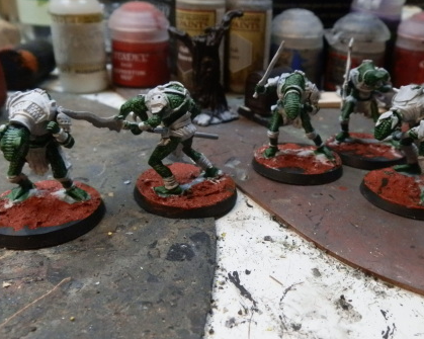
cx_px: 251
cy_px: 154
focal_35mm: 35
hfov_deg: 51.3
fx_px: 439
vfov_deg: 42.2
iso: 400
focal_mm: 5
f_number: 3.1
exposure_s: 1/160
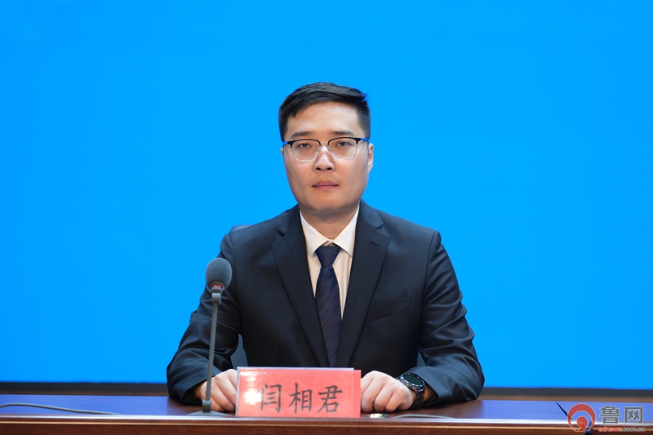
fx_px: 1650
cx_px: 326
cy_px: 218
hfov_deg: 22.4
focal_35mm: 91
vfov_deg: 15.0
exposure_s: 1/40
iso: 800
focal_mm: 60.8
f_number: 4
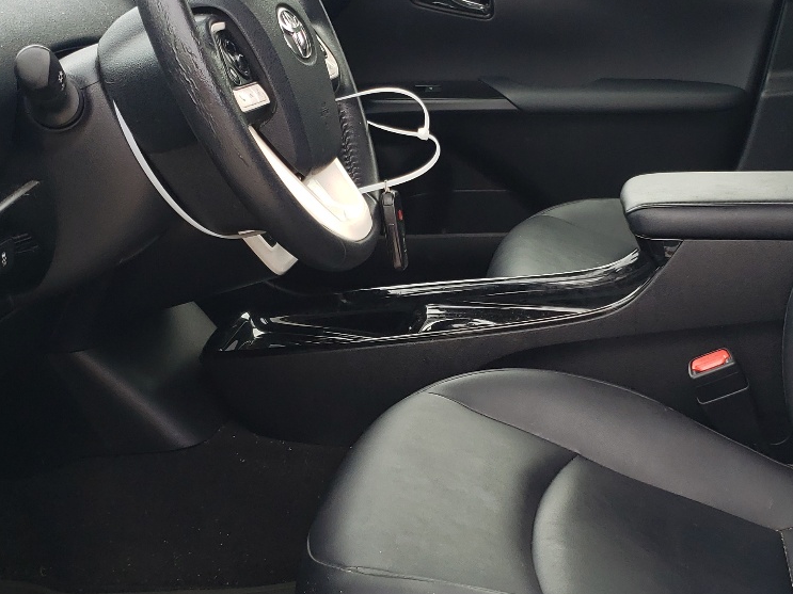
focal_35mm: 56
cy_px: 328
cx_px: 477
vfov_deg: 26.1
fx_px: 1283
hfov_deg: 34.2
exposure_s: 1/182
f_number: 1.5
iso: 50
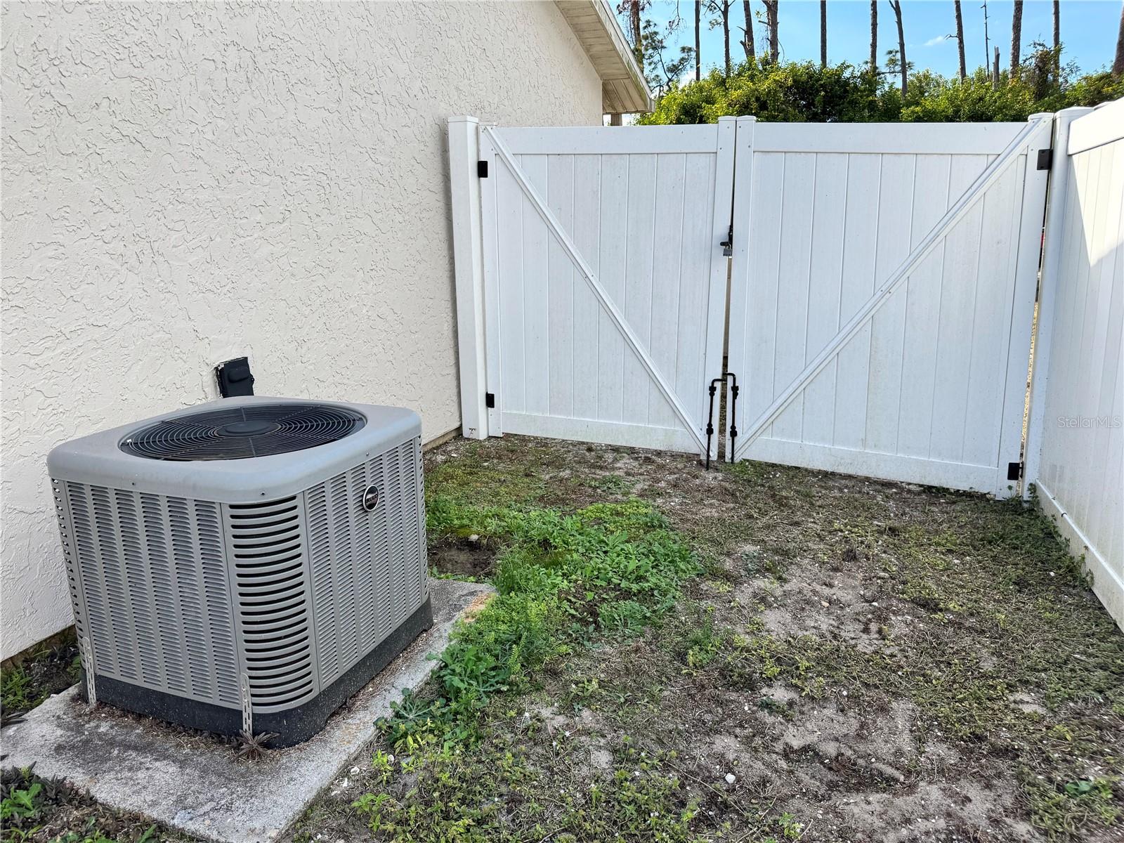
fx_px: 779
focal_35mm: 24
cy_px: 422
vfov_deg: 56.8
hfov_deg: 71.6
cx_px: 562
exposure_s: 1/1721
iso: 80
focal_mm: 6.76
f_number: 1.78
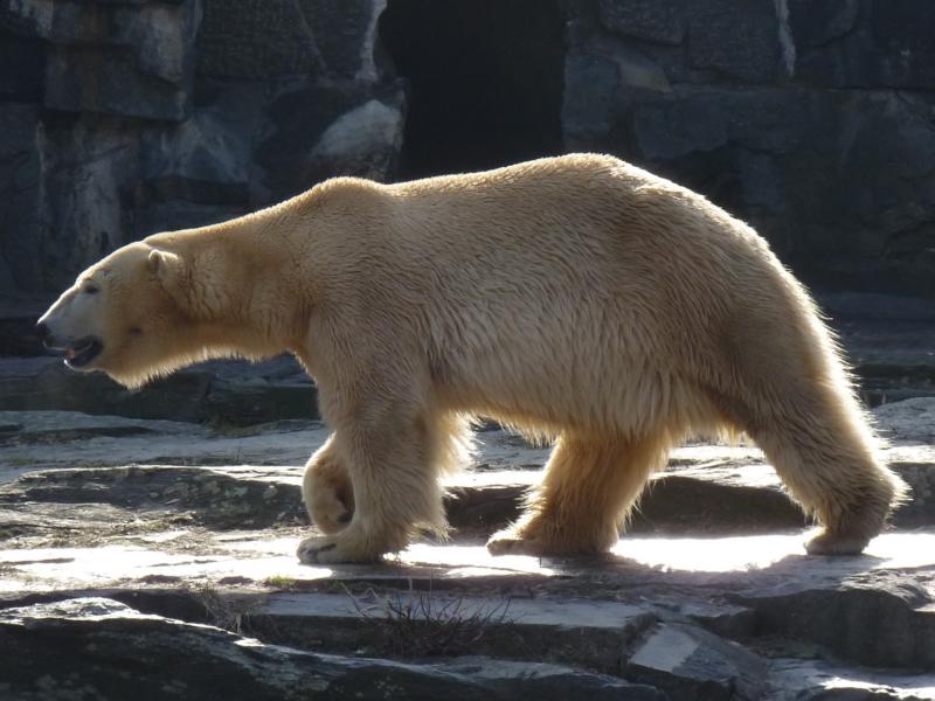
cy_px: 350
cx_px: 468
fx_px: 8562
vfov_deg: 4.7
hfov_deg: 6.3
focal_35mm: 317
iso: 160
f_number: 5.6
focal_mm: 39.9
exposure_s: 1/500
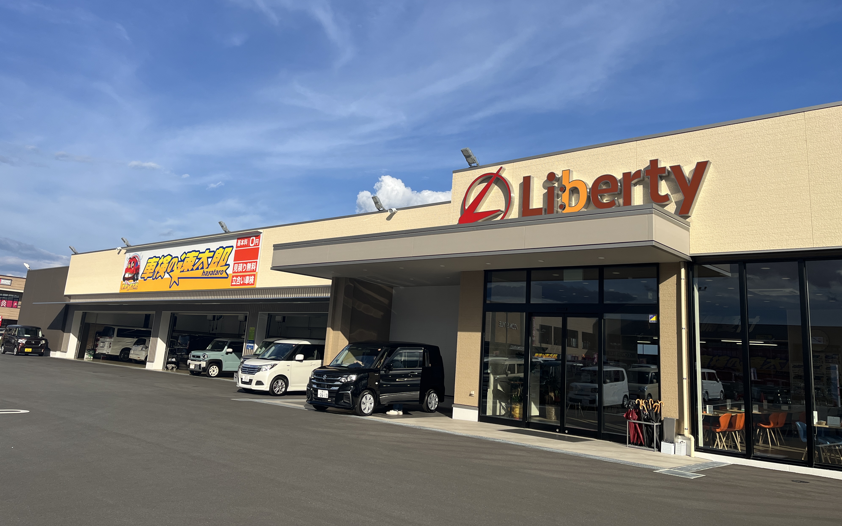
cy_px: 206
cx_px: 427
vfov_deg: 44.3
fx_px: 642
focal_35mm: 28
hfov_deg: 66.5
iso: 50
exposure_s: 1/5076
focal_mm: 5.1
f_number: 1.6
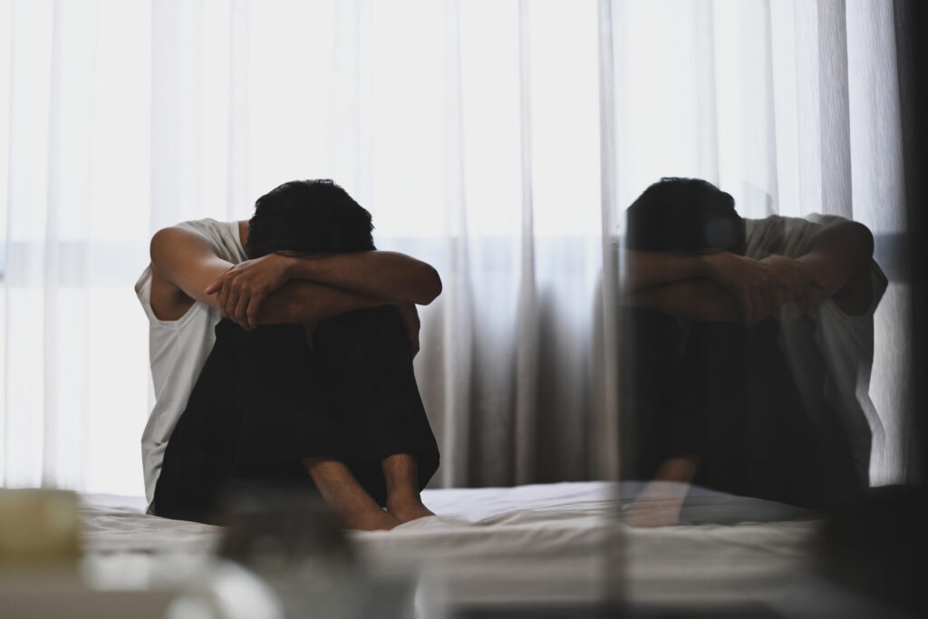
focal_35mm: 85
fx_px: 2191
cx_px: 464
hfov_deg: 23.9
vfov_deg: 16.1
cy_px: 310
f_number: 2.2
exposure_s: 1/200
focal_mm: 85
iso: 640
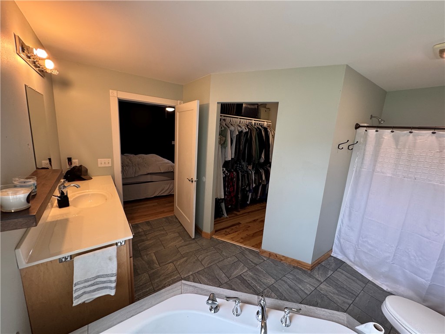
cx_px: 222
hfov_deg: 102.1
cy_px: 167
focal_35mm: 14
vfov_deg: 85.7
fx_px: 180
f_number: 2.2
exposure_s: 1/60
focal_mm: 2.22
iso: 200
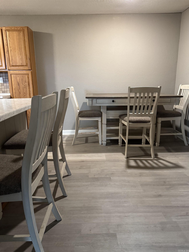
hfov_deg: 56.8
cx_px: 94
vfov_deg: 71.6
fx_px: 175
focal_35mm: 24
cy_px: 126
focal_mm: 6.76
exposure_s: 1/60
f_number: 1.78
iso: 800
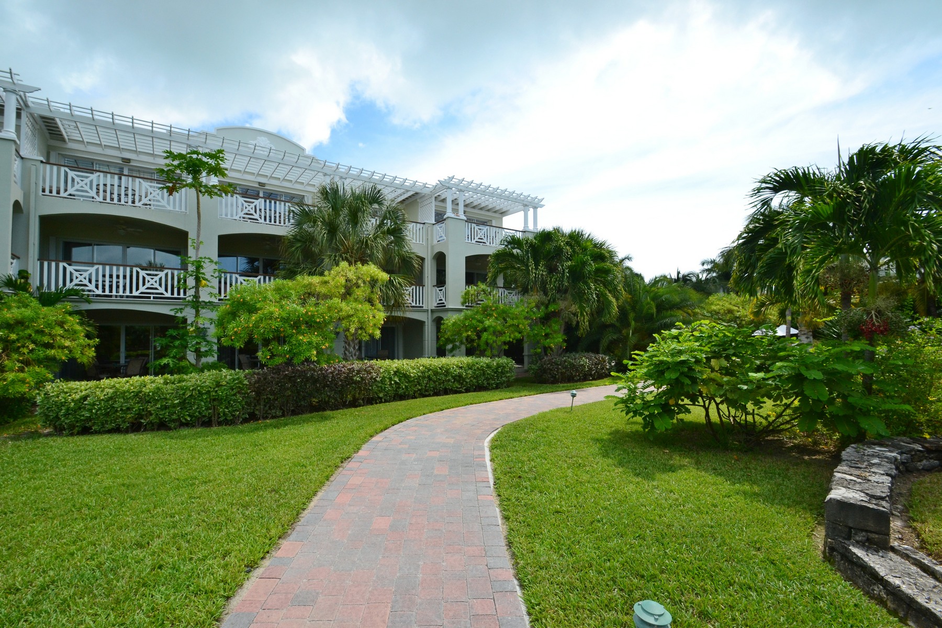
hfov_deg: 100.4
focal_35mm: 15
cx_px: 471
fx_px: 392
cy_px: 314
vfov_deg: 77.3
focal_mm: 10
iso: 400
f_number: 11
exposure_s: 1/400
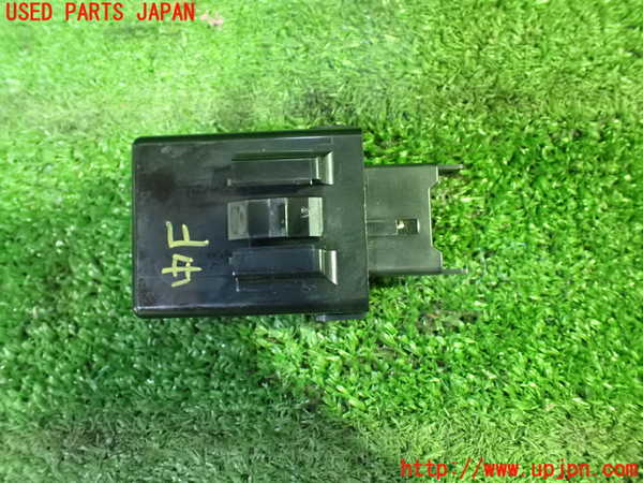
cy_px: 242
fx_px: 557
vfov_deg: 46.8
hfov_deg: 60.0
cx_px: 322
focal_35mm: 30
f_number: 2.3
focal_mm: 5.4
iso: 1600
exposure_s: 1/30
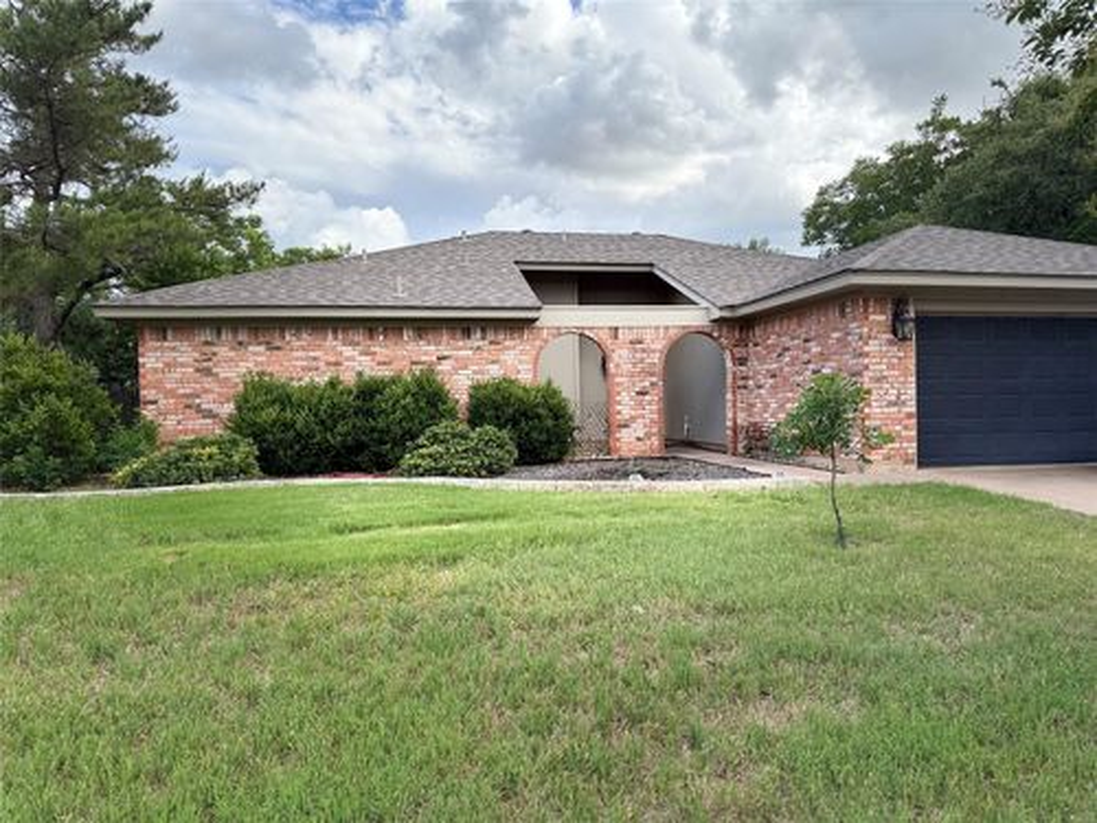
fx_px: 761
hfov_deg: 71.6
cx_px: 548
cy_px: 412
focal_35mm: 24
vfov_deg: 56.8
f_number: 1.78
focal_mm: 6.76
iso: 100
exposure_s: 1/2232
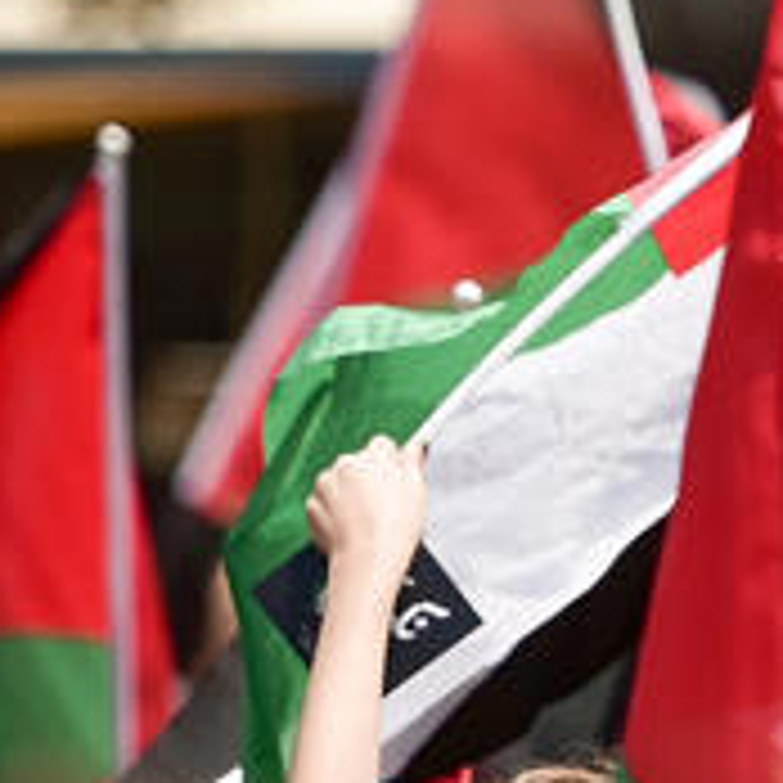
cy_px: 742
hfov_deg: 1.9
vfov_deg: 1.9
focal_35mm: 937
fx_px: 23979
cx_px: 1670
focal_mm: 160
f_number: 2.8
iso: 250
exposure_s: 1/5000
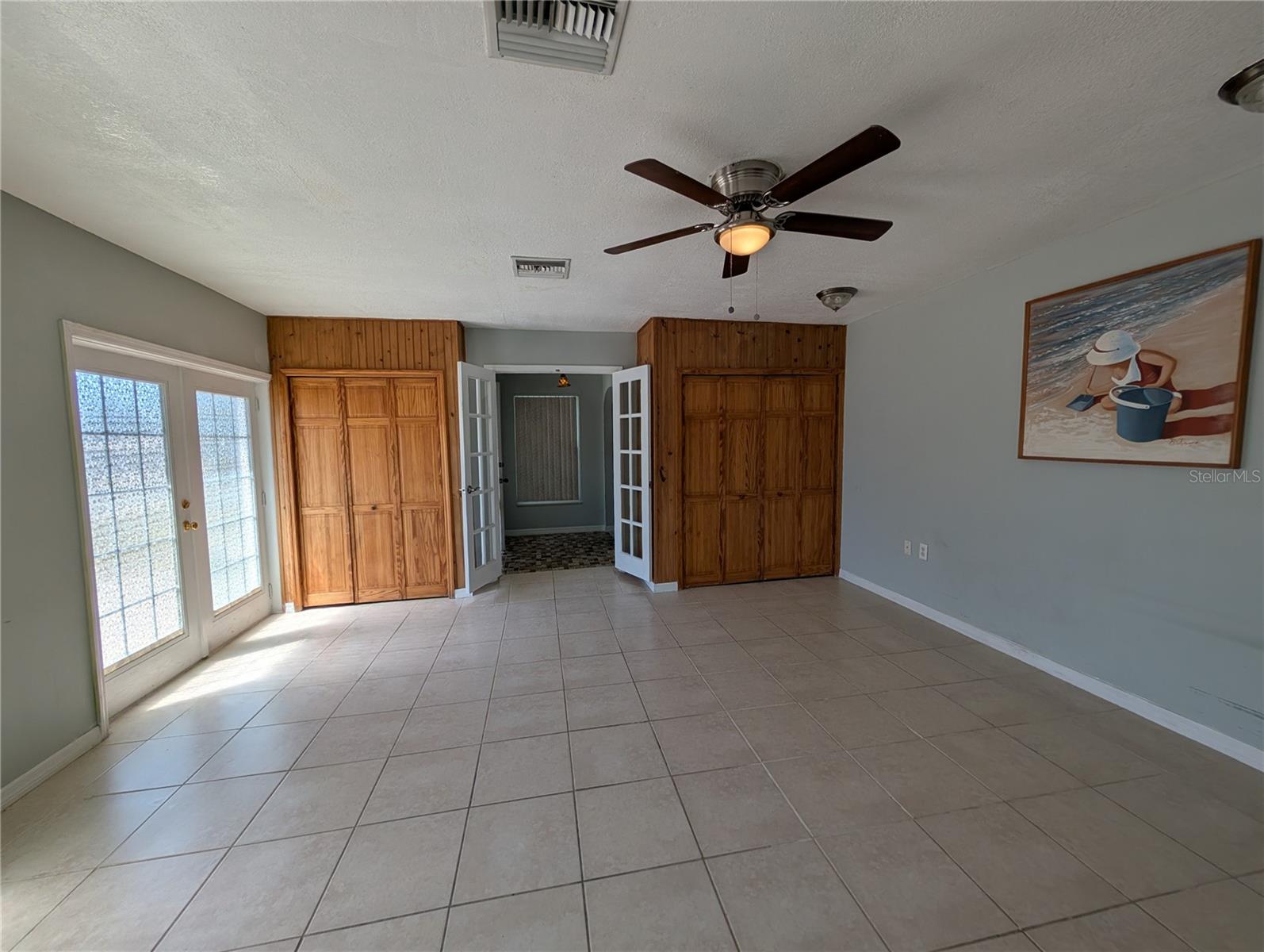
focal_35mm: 12
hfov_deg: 110.5
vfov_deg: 94.6
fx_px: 439
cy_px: 476
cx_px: 632
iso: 53
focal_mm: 2.02
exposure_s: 1/873
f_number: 1.7
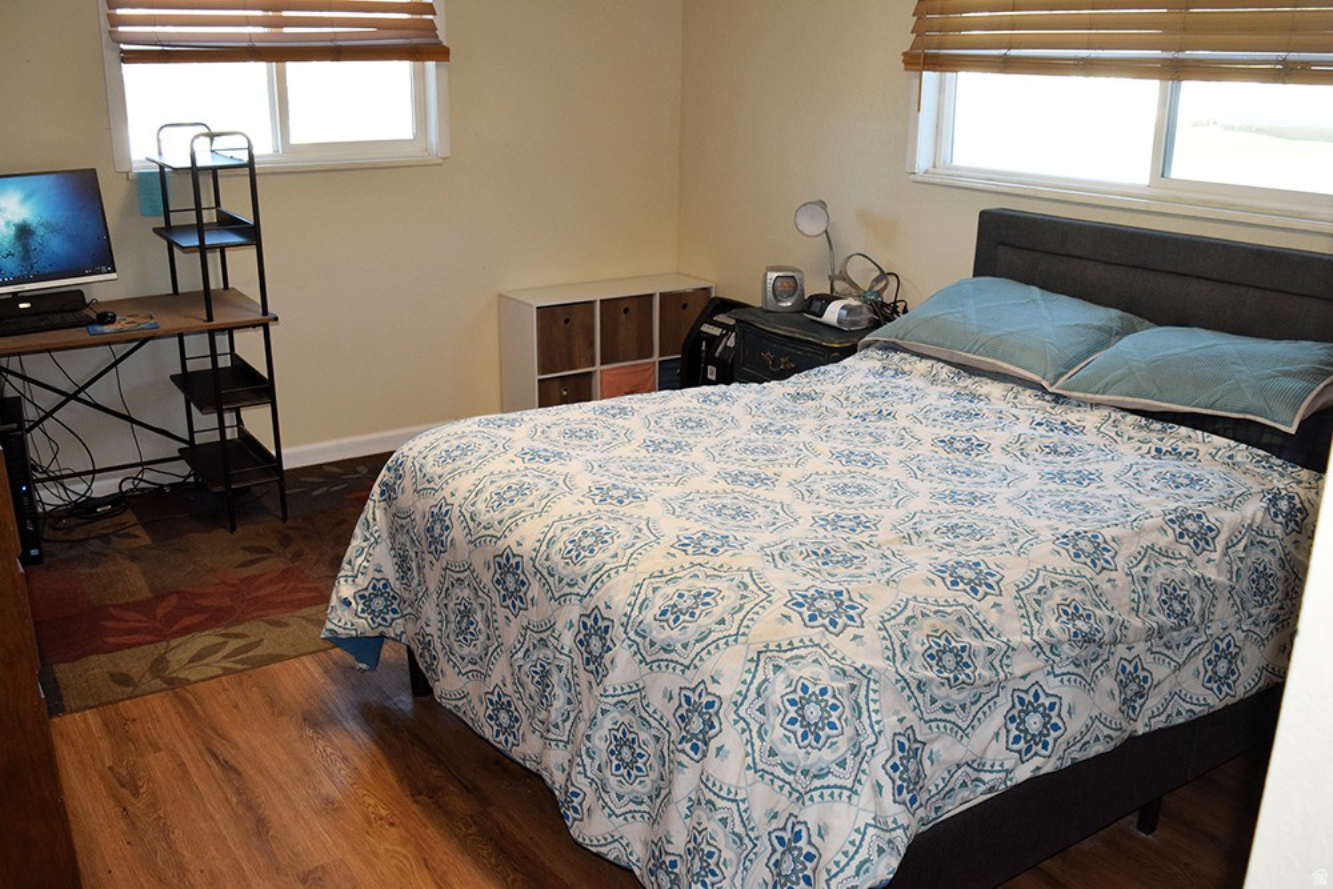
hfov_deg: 57.2
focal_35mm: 33
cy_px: 444
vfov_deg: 40.0
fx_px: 1222
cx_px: 666
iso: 640
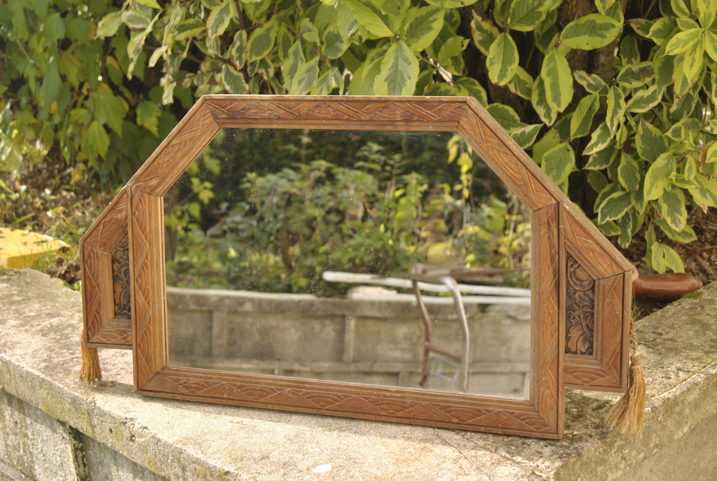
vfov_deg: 22.7
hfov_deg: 33.3
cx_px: 358
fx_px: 1197
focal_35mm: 60
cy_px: 240
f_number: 6.3
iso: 100
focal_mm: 40
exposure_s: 1/160
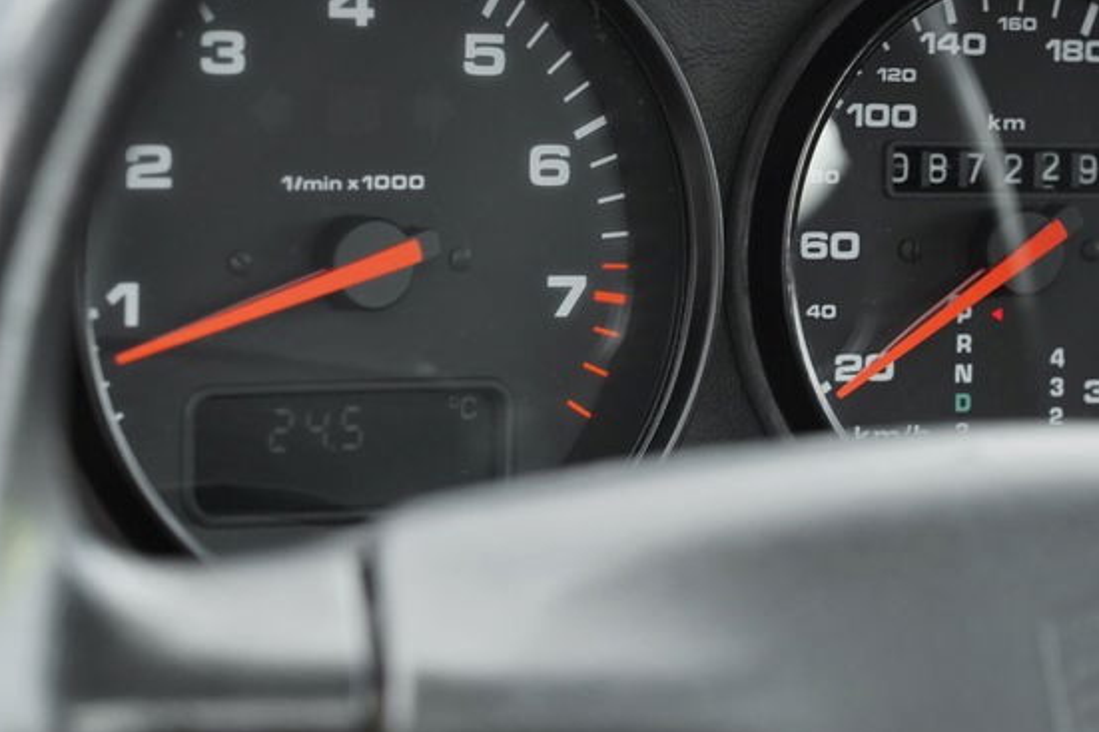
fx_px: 5951
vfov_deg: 7.0
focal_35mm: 195
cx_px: 939
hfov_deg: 10.5
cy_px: 164
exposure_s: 1/125
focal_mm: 105
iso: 2000
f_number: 7.1
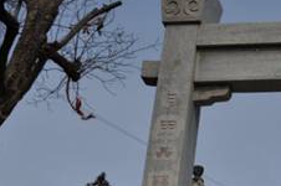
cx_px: 371
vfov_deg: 14.5
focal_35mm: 93
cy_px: 179
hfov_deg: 20.0
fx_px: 725
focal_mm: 35
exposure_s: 1/8000
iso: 200
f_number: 3.5
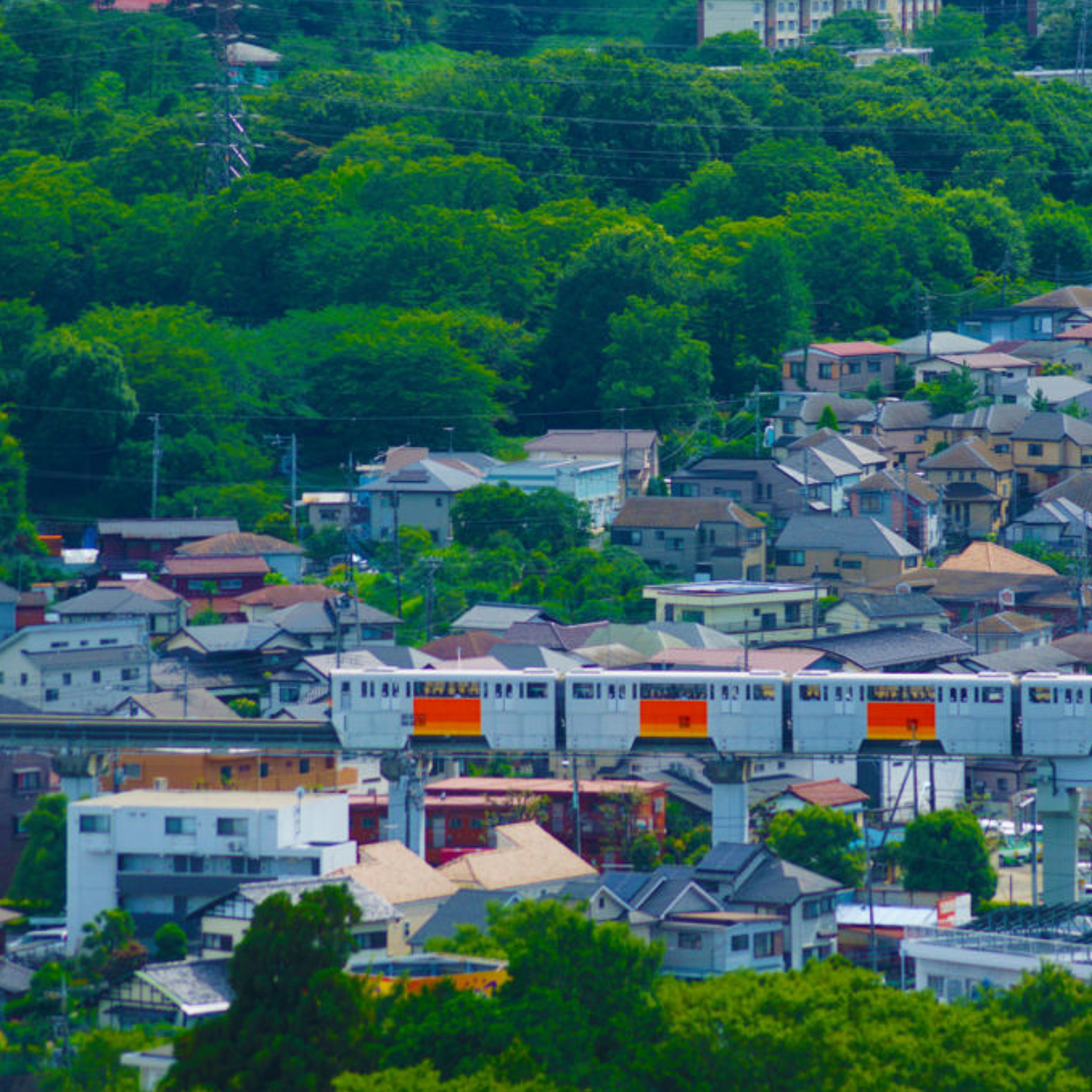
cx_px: 754
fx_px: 9601
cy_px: 544
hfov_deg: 6.5
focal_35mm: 269
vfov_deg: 6.5
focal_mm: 140
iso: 100
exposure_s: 1/400
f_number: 5.6
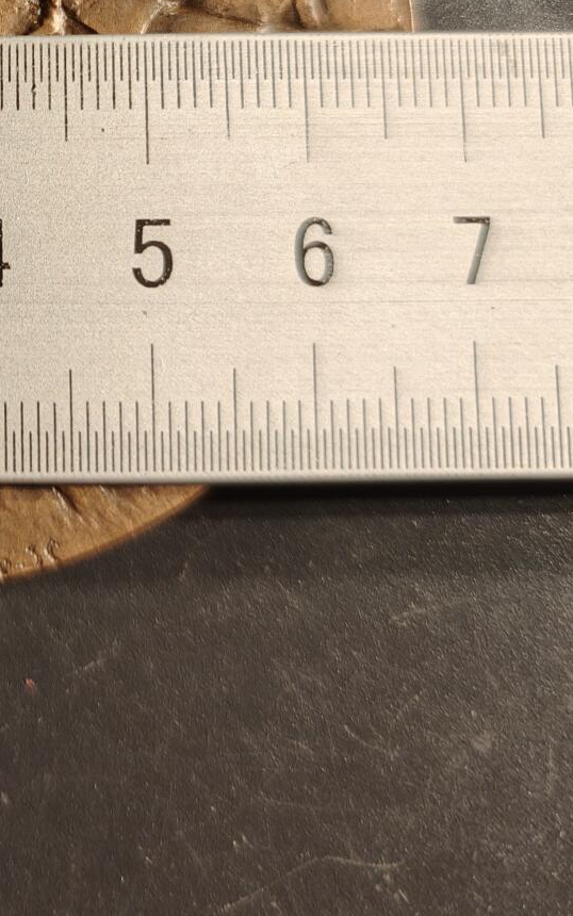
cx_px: -84
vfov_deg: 38.0
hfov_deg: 23.5
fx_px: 1273
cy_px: 173
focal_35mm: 51
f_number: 1.6
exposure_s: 1/100
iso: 125
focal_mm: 6.06
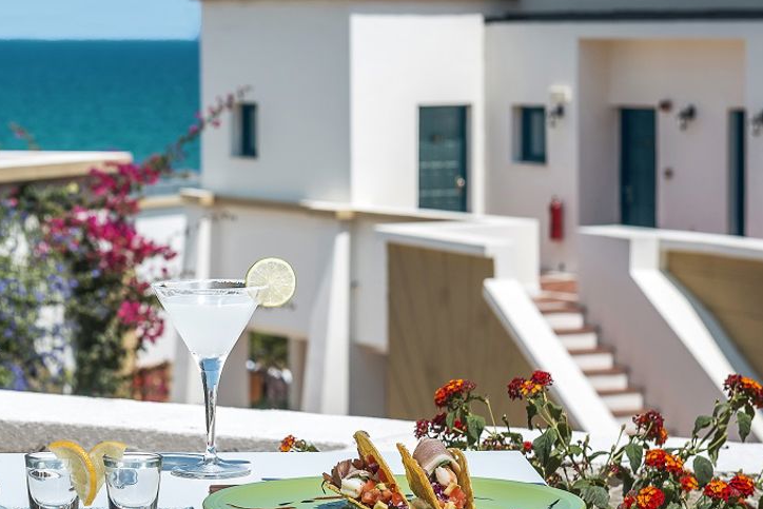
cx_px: 111
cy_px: 208
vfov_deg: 10.7
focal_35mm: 128
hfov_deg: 15.9
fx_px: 2713
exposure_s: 1/400
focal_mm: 58
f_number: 7.1
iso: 50
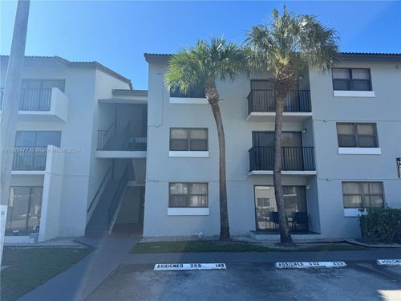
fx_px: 278
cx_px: 200
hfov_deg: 71.6
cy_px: 150
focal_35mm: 24
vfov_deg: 56.8
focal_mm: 6.76
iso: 80
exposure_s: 1/2141
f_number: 1.78
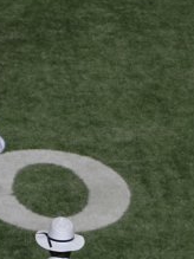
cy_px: 339
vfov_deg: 2.5
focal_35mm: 791
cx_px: 69
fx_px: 5916
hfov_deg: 1.9
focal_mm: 200
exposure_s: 1/60
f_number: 2.8
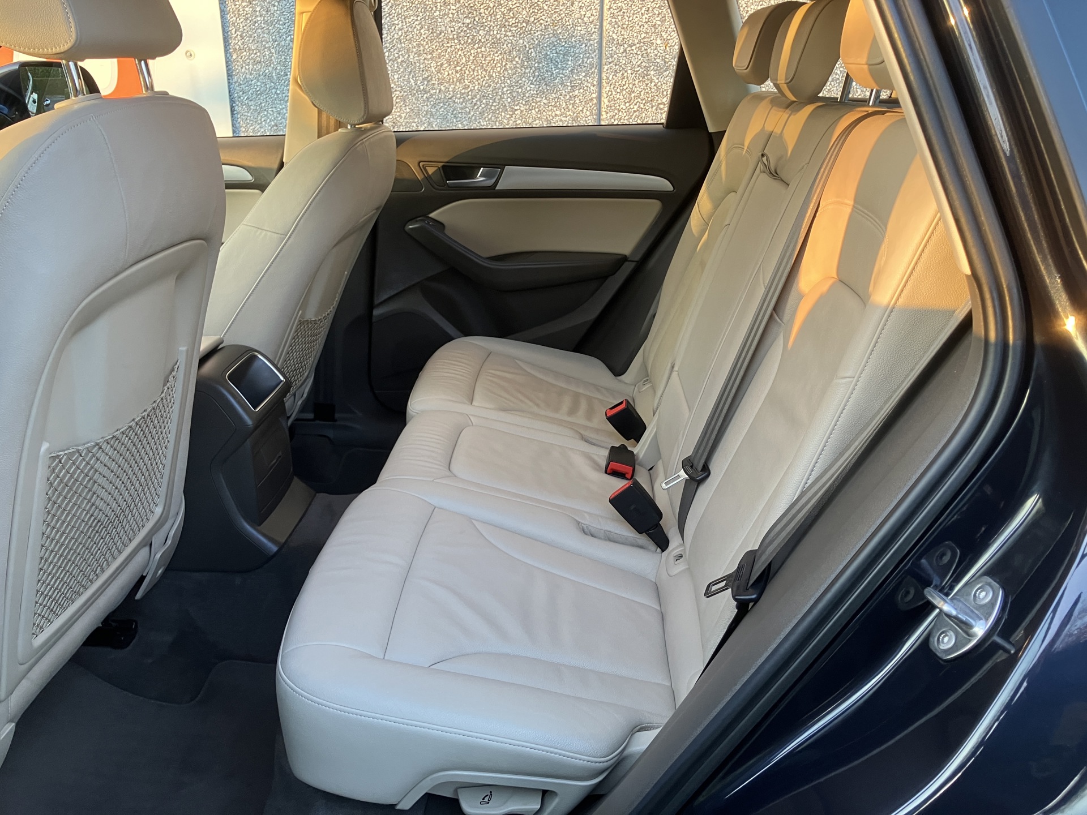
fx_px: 879
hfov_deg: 63.4
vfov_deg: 49.7
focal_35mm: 28
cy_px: 408
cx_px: 544
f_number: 1.8
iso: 80
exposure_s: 1/68
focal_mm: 3.99
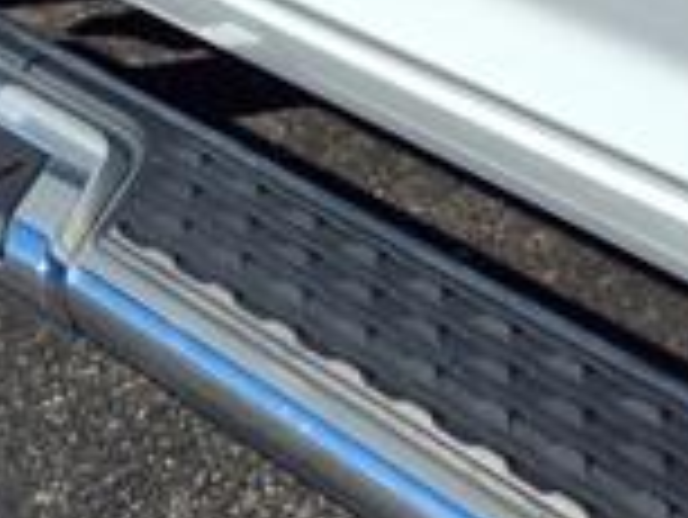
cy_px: 198
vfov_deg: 13.1
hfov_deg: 17.4
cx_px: 468
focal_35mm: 113
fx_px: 2248
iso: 40
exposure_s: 1/3333
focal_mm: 3.58
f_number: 1.9
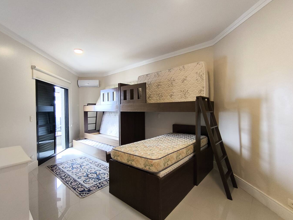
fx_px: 144
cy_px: 110
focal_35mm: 17
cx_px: 143
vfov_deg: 74.7
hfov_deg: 91.0
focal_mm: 1.65
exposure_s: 1/60
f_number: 2.2
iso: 100
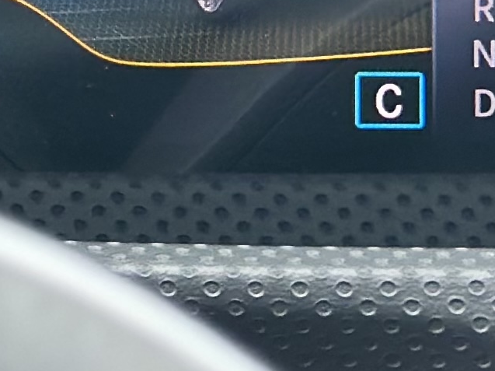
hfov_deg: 6.3
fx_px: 4345
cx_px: -481
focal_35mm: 304
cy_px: -670
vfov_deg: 4.7
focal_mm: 6.86
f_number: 1.78
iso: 200
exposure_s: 1/107
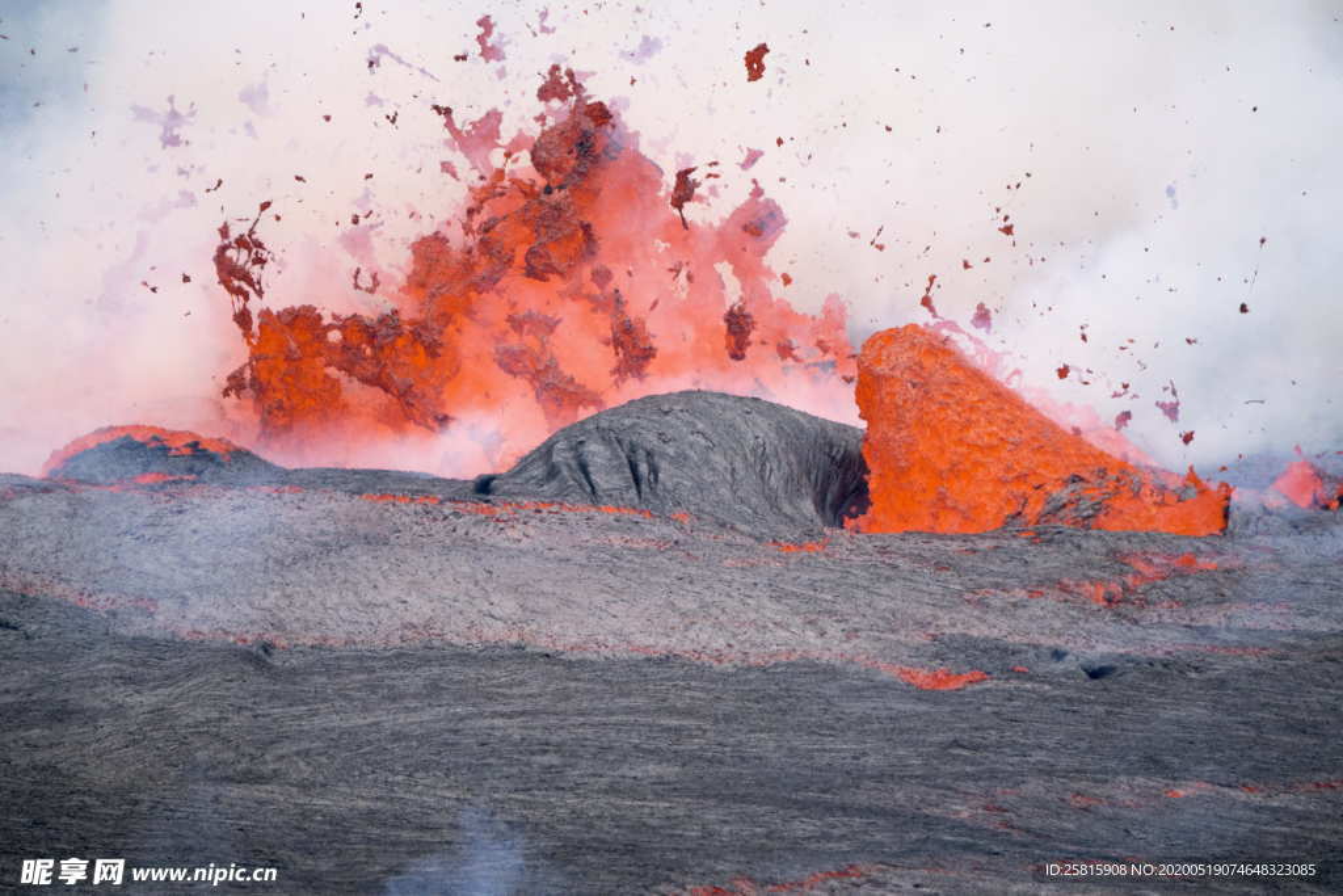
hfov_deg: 5.2
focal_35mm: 400
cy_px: 448
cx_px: 672
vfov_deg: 3.4
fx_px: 14923
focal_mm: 400
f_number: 5.6
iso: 1600
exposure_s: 1/3200
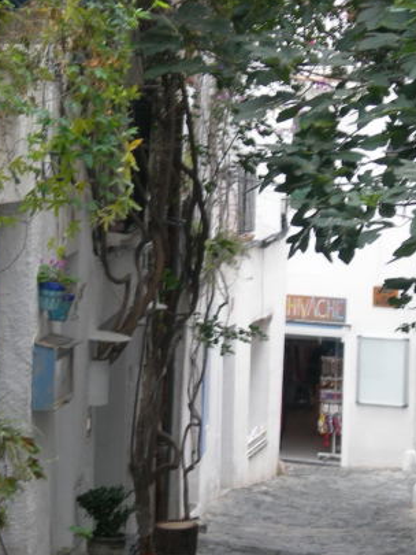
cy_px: 293
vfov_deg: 12.2
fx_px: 2594
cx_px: 86
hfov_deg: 9.1
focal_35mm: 162
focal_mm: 17
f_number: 4
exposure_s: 1/28.7
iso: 83
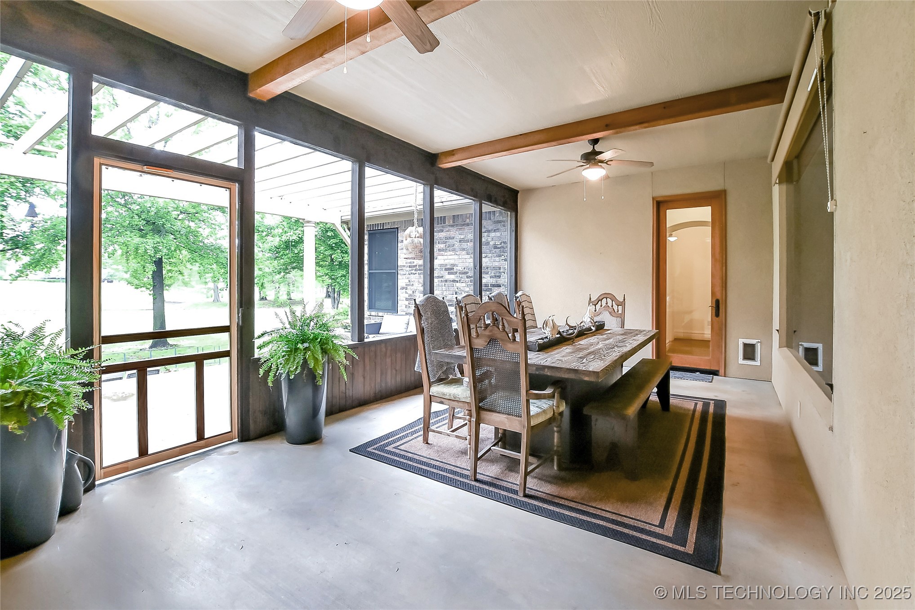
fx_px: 381
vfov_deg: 77.3
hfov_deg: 100.4
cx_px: 458
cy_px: 305
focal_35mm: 15
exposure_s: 1/8
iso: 250
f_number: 7.1
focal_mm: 10
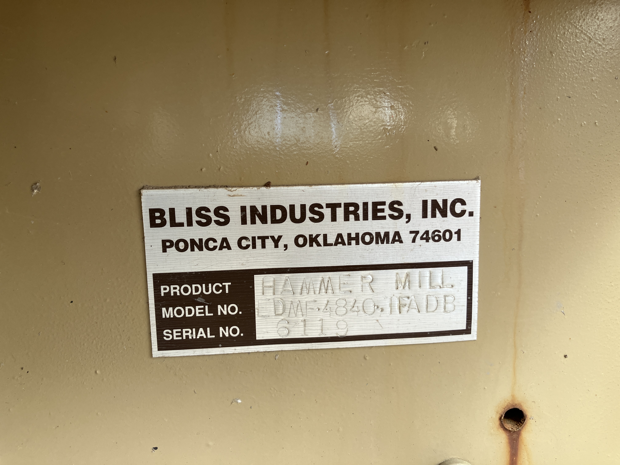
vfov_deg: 49.7
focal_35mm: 28
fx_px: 502
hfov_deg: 63.4
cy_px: 232
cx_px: 310
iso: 32
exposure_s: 1/250
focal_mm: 3.99
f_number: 1.8
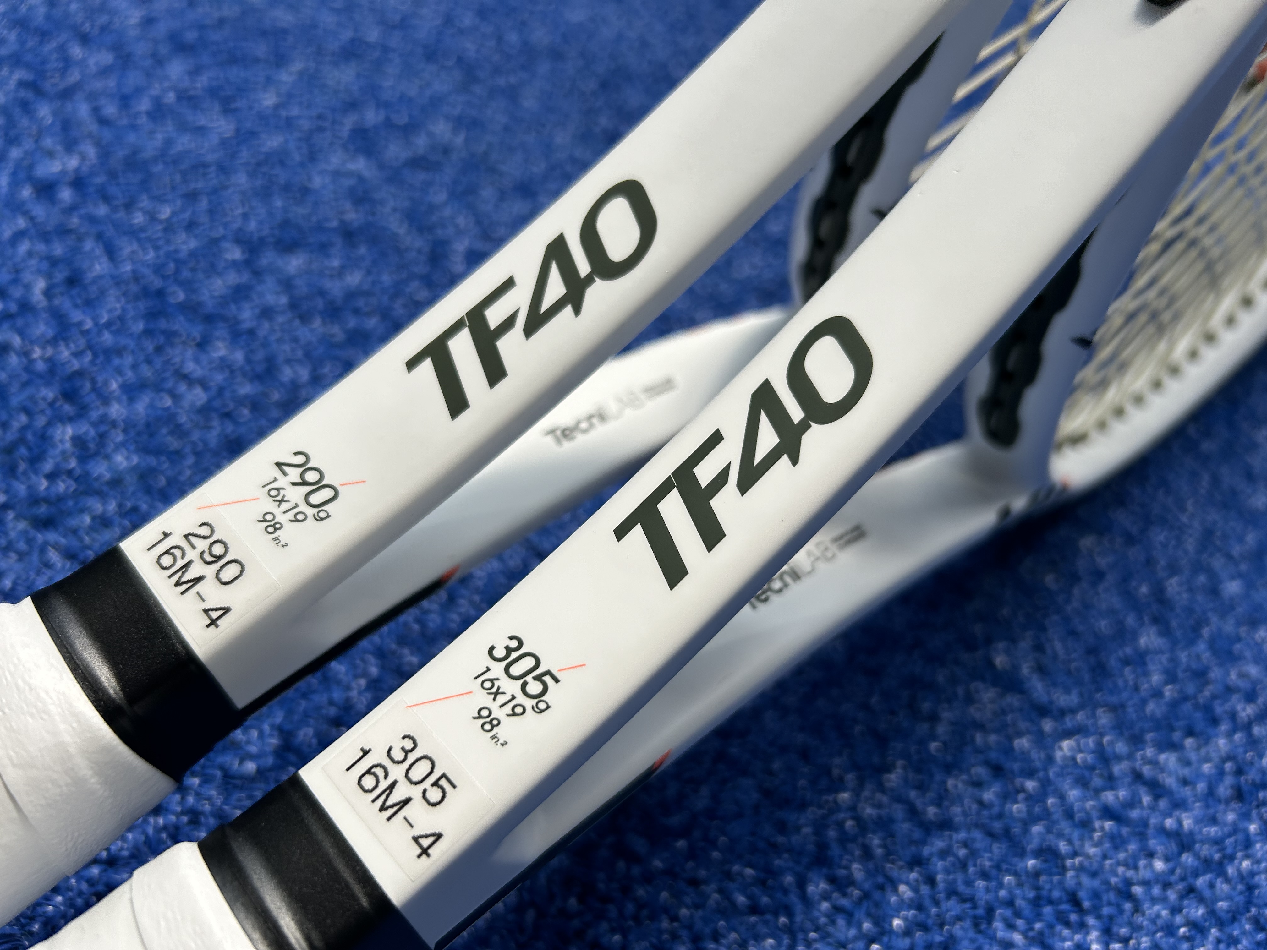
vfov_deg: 53.1
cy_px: 475
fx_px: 952
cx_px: 634
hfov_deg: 67.3
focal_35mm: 26
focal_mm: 5.7
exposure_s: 1/674
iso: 50
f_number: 1.5
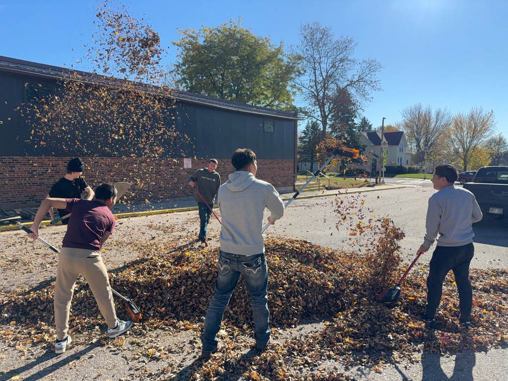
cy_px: 190
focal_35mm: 24
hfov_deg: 71.6
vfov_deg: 56.8
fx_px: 352
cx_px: 254
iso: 100
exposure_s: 1/3953
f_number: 1.78
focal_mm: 6.76
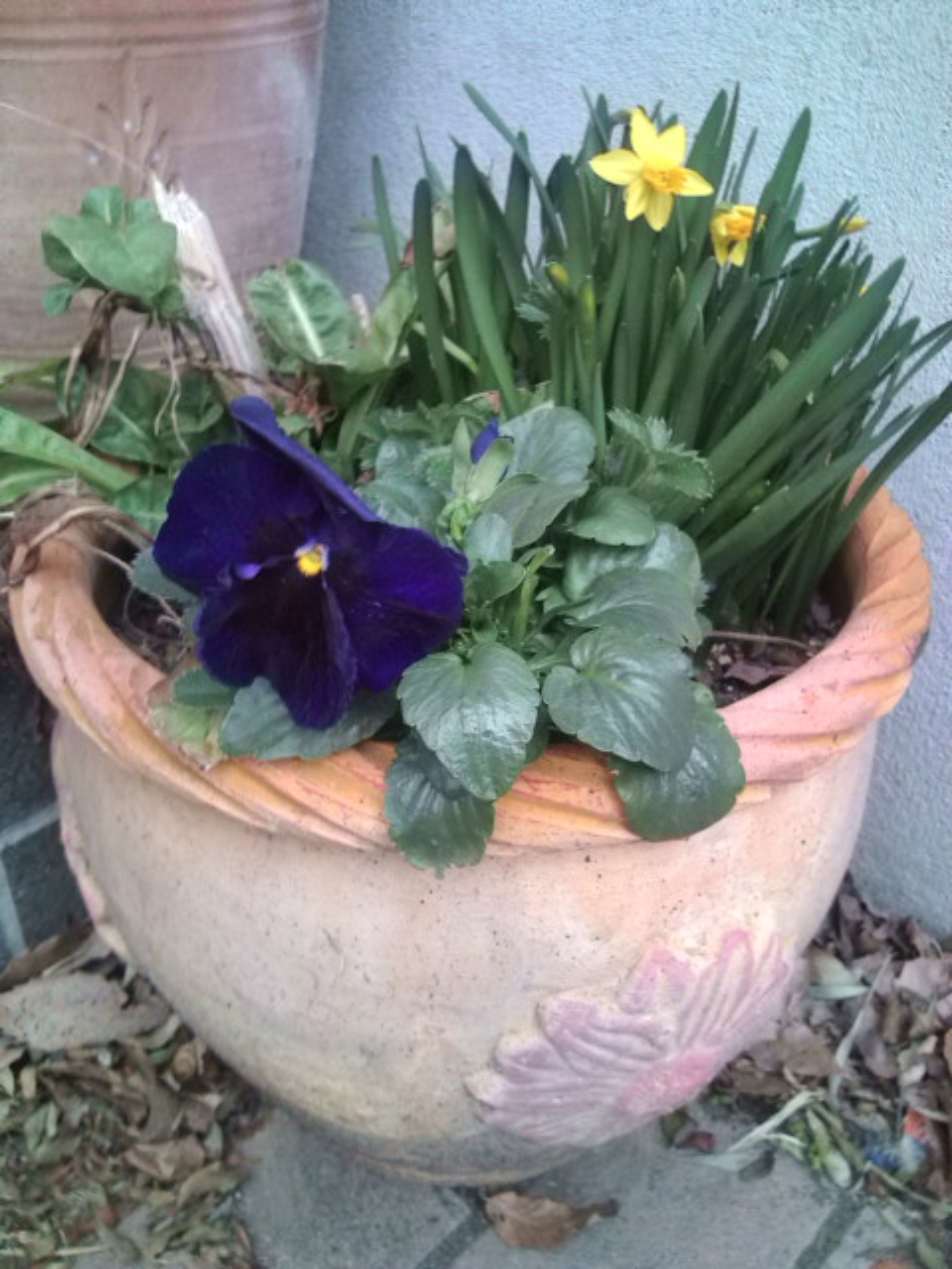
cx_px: 476
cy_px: 634
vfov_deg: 56.8
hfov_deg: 44.2
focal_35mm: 32
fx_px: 1173
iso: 108
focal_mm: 3.3
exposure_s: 1/20
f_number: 2.8
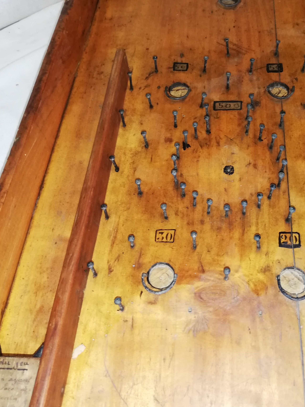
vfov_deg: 52.6
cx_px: 200
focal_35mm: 35
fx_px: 411
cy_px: 196
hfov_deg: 40.3
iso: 320
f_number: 2.2
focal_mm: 3.81
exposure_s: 1/33.3
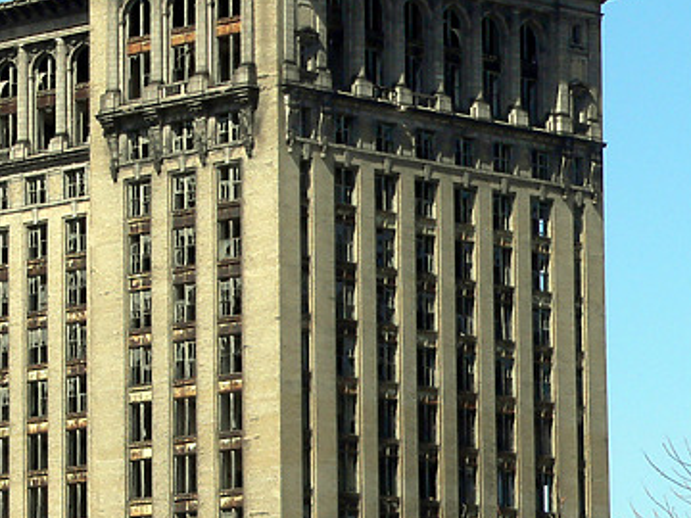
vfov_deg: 7.1
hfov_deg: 9.3
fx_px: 4192
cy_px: 408
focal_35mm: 210
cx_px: -90
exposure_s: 1/500
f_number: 5.2
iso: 80
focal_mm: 14.1
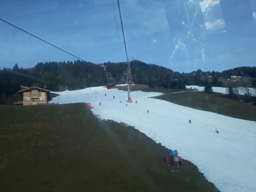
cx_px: 128
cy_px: 96
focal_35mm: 27
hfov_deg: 65.3
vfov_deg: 51.4
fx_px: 200
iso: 40
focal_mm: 3.71
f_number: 1.7
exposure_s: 1/808
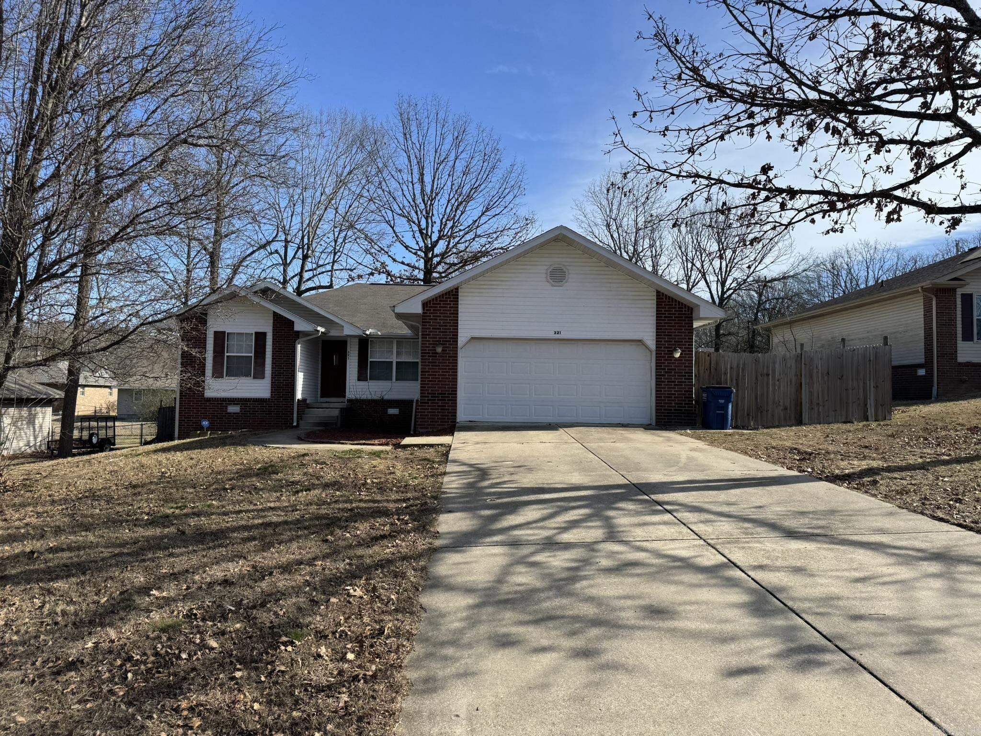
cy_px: 368
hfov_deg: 71.6
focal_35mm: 24
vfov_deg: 56.8
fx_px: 680
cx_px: 490
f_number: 1.78
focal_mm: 6.76
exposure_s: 1/3247
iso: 80
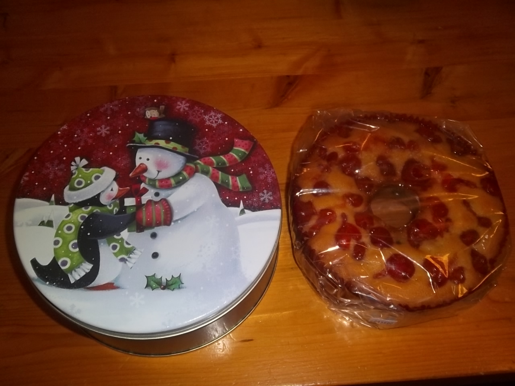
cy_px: 193
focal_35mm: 35
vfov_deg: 40.7
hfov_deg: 52.6
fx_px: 521
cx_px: 258
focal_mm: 6.17
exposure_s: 1/40
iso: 160
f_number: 3.86
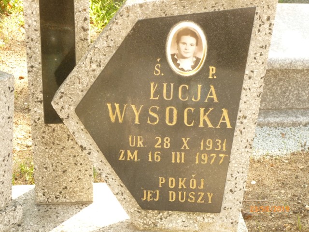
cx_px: 154
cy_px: 116
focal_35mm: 85
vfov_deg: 17.4
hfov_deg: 23.0
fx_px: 759
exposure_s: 1/125
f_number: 4.6
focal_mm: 15.1
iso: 200
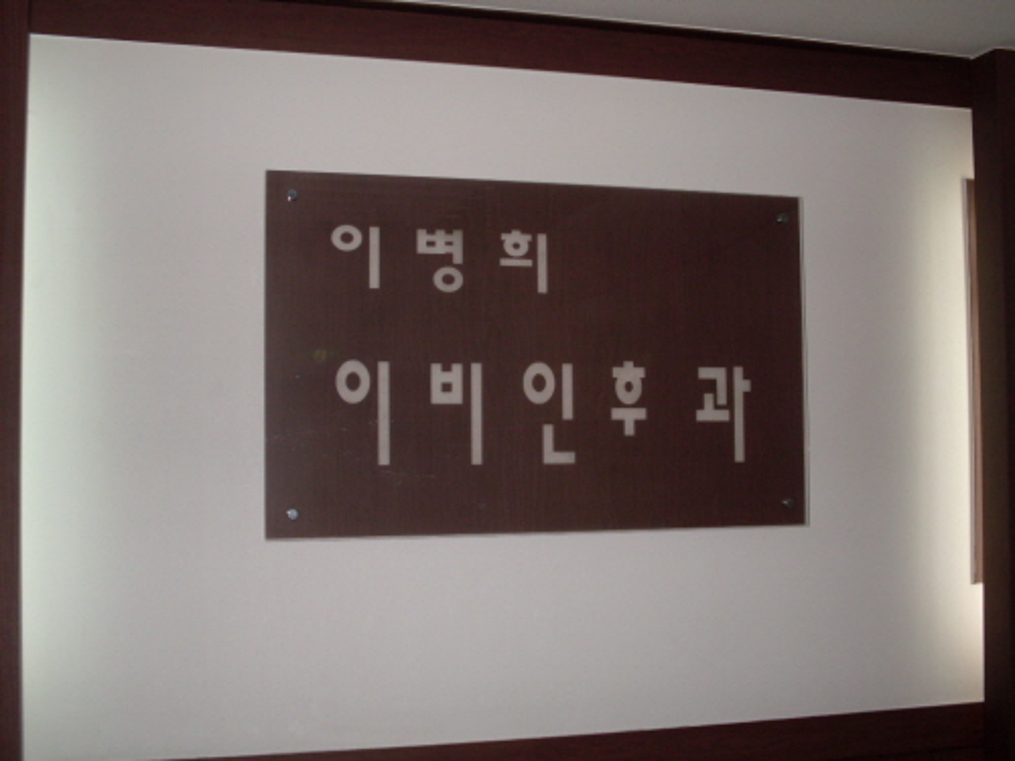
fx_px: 1437
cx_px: 508
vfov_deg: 29.7
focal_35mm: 49
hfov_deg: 38.9
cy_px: 380
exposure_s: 1/45
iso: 100
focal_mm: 8.1
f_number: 3.1
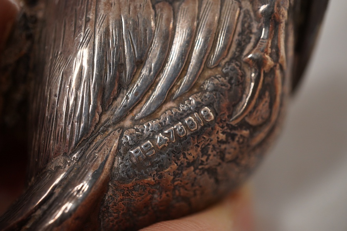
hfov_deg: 43.6
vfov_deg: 29.9
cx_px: 174
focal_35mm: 45
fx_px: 434
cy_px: 116
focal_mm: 30
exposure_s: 1/125
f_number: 8
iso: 1250
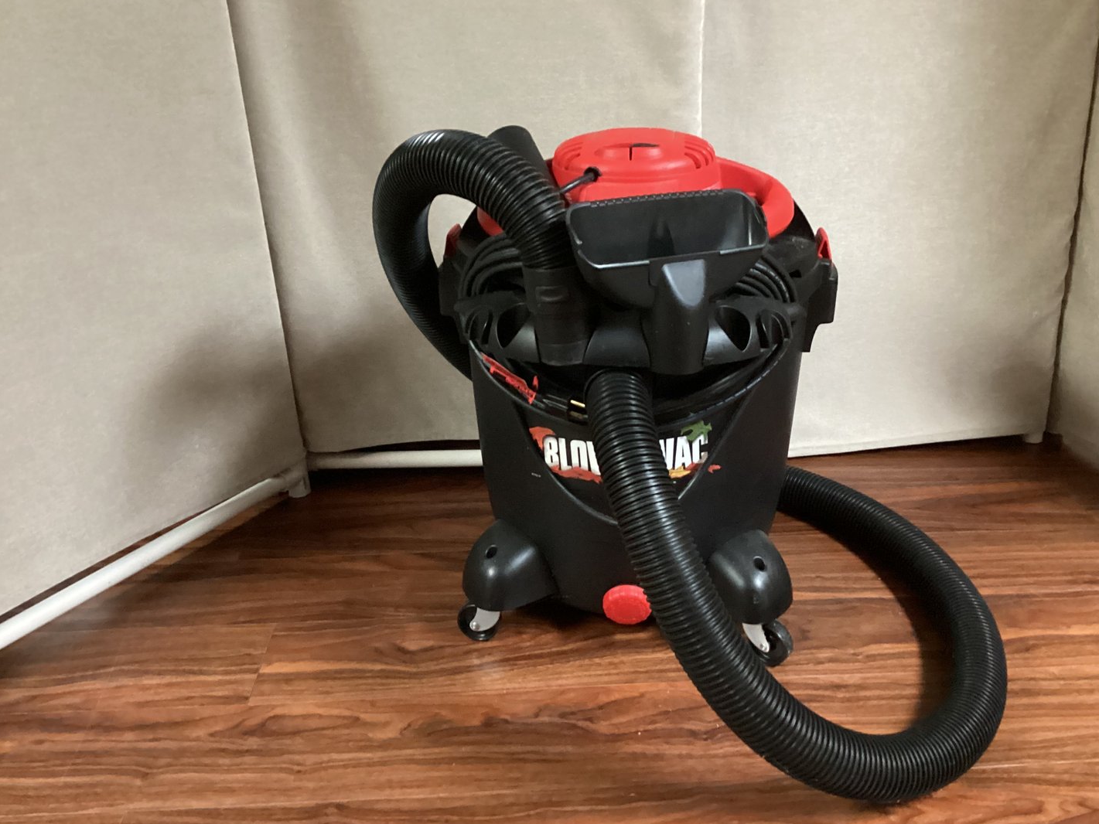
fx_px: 1048
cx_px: 583
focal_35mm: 33
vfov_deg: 43.0
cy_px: 408
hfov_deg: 55.3
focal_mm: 3.3
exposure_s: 1/20
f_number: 2.4
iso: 800
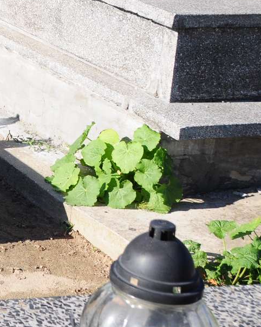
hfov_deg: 13.7
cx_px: -305
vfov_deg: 20.4
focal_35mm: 90
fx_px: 869
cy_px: -21
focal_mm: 18
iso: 320
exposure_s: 1/640
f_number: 7.1
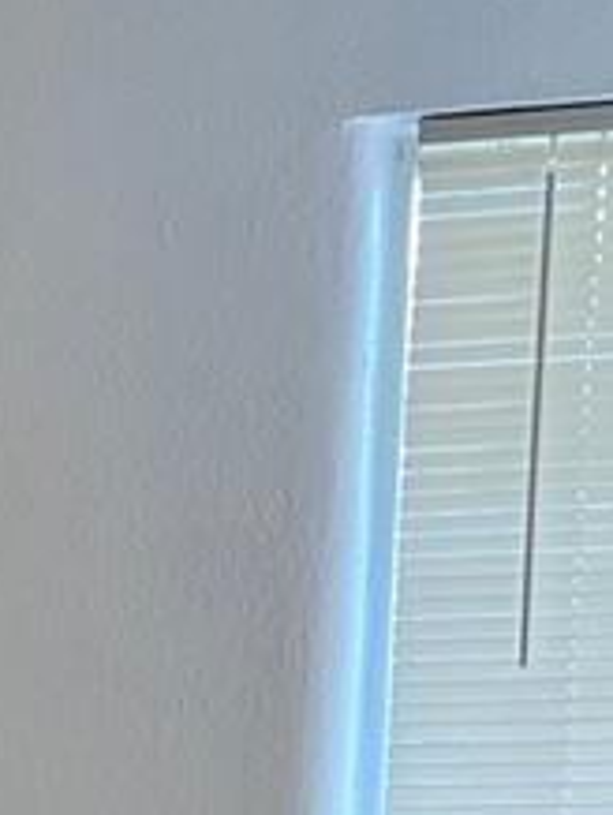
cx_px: -856
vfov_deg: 13.0
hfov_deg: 9.3
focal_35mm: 143
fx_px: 3370
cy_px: 1237
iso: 100
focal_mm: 5.1
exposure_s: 1/120
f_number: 1.6
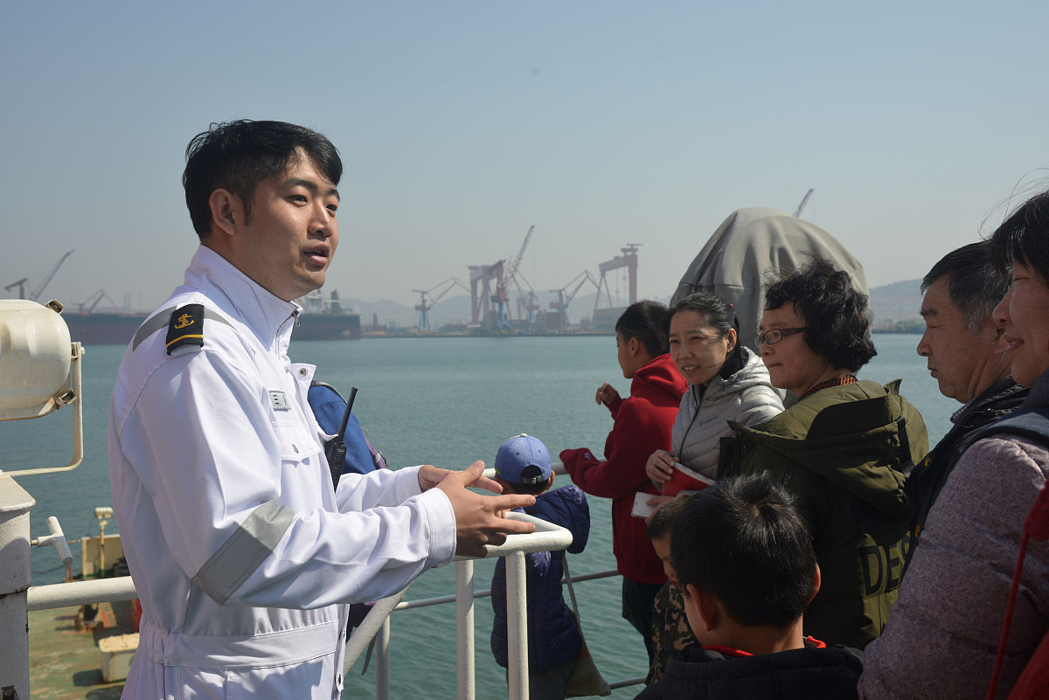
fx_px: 1020
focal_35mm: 35
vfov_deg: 37.9
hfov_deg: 54.4
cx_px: 524
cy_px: 350
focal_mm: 35
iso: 100
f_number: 8
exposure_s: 1/320
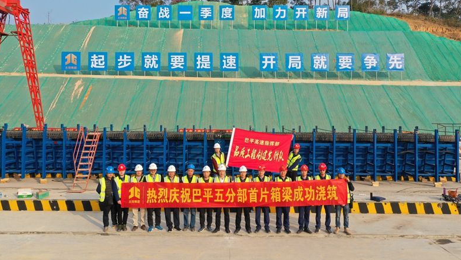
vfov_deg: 38.8
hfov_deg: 64.3
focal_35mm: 30
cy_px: 108
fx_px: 367
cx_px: 233
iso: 100
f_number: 5
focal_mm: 10.26
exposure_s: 1/320
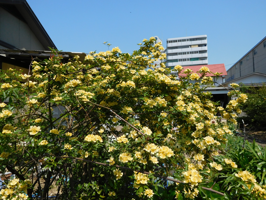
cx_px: 133
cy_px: 100
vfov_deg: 54.9
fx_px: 192
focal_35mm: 25
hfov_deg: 69.4
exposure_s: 1/400
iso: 125
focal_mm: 4.5
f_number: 6.8
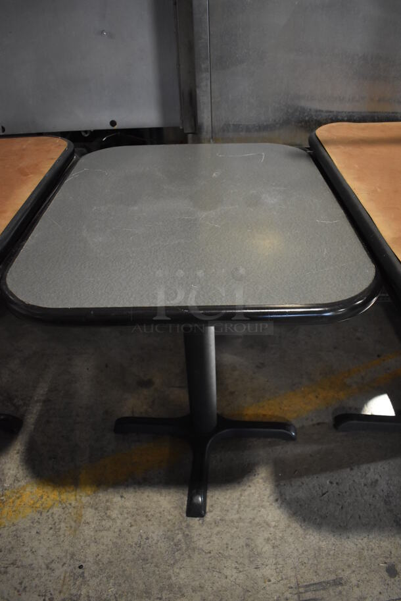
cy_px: 300
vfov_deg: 67.3
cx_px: 200
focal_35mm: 27
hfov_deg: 48.0
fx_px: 450
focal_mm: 18
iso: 2200
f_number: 3.5
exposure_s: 1/125
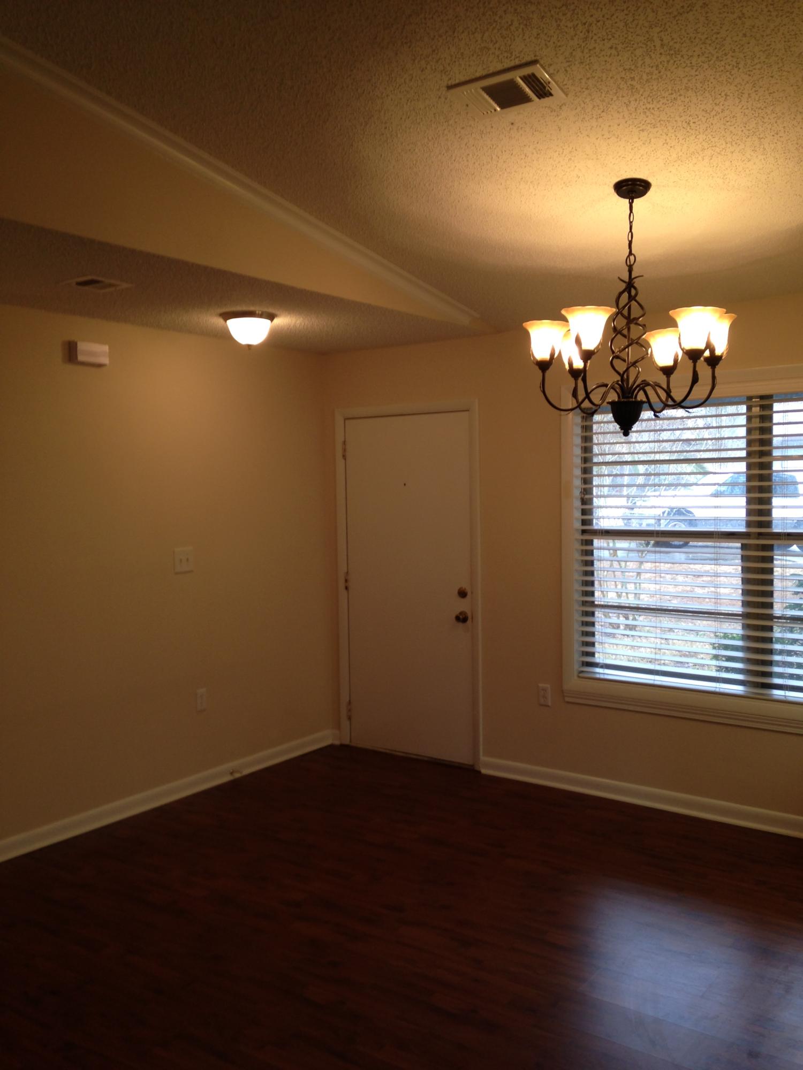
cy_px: 535
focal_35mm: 33
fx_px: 1021
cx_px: 402
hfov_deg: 42.9
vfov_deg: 55.4
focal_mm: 4.12
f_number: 2.4
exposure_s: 1/20
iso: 50
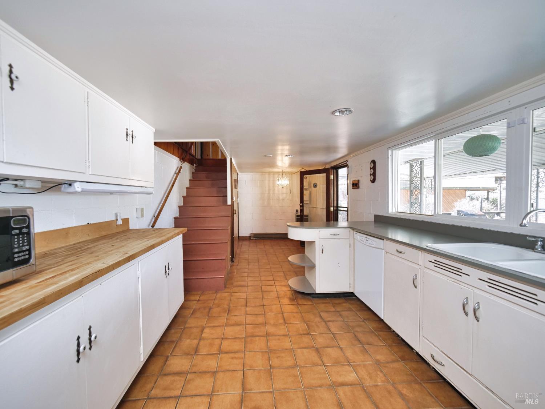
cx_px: 272
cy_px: 204
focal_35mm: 14
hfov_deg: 102.1
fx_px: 220
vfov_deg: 85.7
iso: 800
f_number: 2.8
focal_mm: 7
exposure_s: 1/160
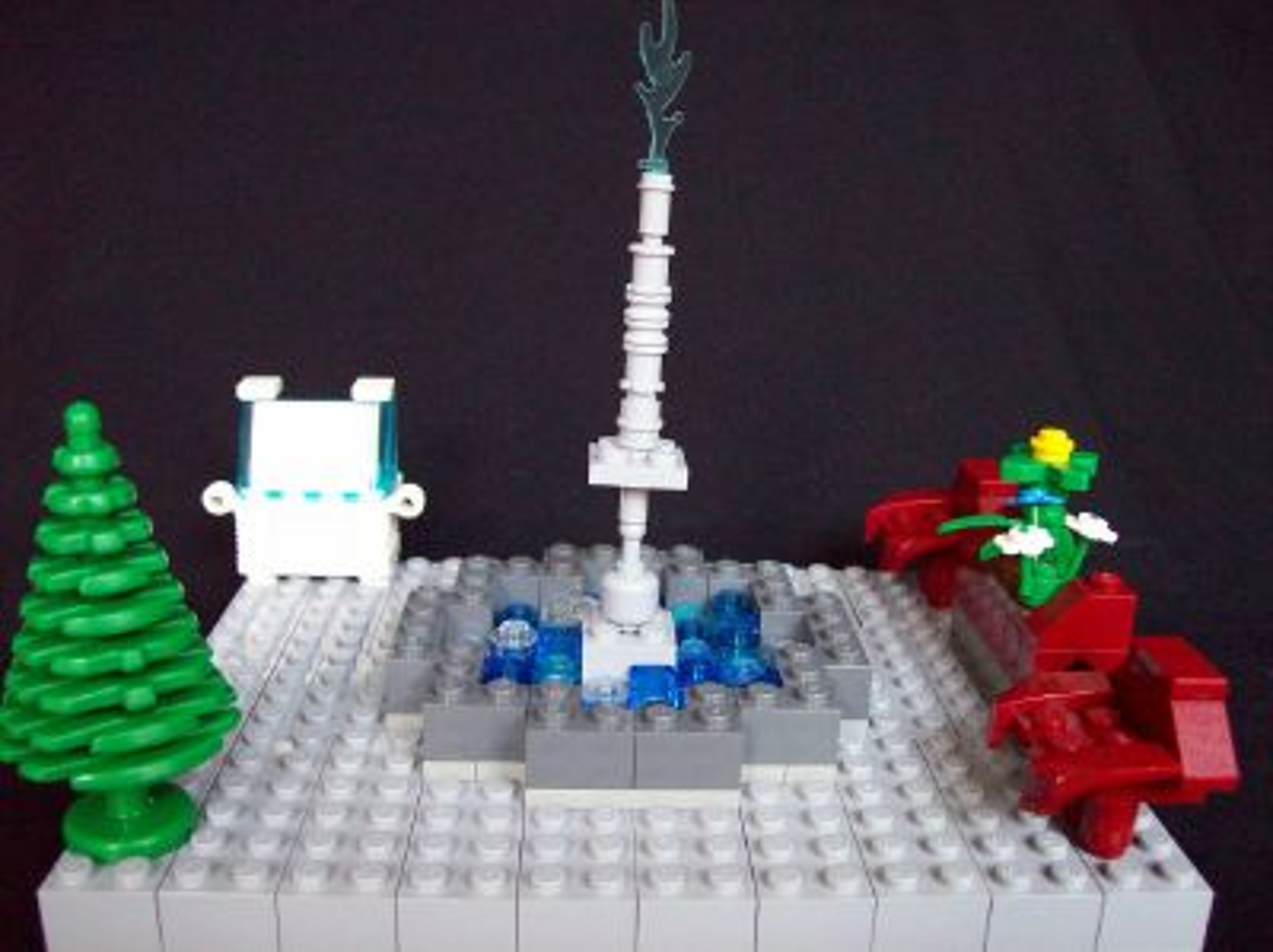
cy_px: 476
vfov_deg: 39.6
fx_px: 1322
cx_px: 636
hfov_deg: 51.4
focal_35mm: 36
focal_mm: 6
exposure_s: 1/12.4
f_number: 2.7
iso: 160
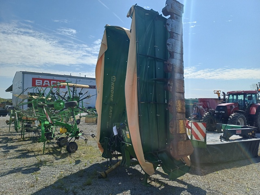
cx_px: 130
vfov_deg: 54.9
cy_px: 98
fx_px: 188
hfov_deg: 69.4
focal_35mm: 25
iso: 50
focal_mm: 4.65
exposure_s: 1/1795
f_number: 1.8
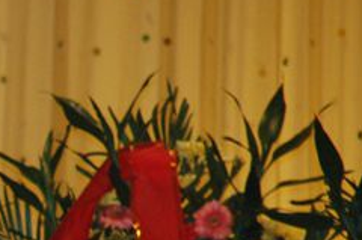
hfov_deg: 2.4
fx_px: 8540
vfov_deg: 1.6
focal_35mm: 851
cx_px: -131
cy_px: 297
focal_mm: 200
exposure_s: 1/125
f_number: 6.3
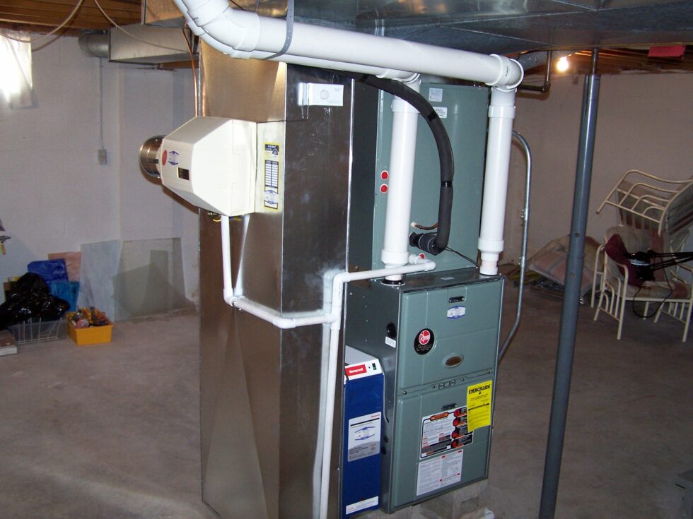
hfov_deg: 49.0
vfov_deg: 37.7
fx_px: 761
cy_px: 260
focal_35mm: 38
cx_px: 346
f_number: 2.8
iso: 140
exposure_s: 1/60
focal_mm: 6.3
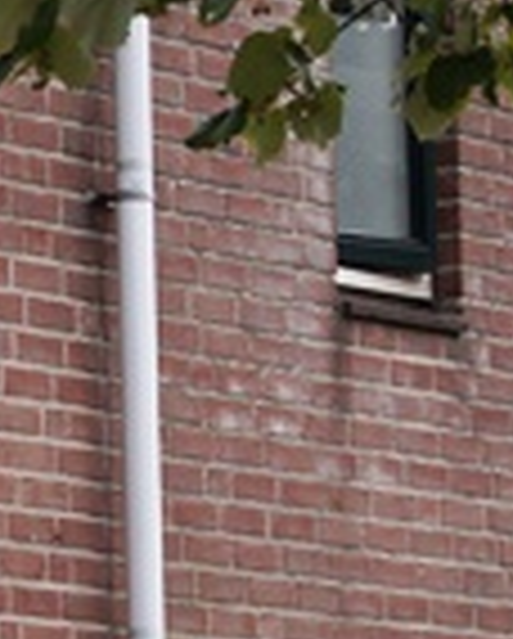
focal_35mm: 304
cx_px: -1616
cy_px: 639
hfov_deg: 4.6
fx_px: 5757
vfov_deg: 6.3
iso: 100
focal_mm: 30
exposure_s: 1/320
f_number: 5.6
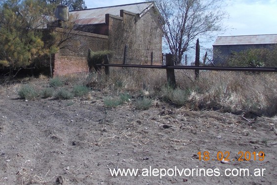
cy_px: 47
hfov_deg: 47.7
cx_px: 94
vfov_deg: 32.8
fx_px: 308
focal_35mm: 40
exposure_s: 1/400
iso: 80
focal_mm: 4
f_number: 5.4
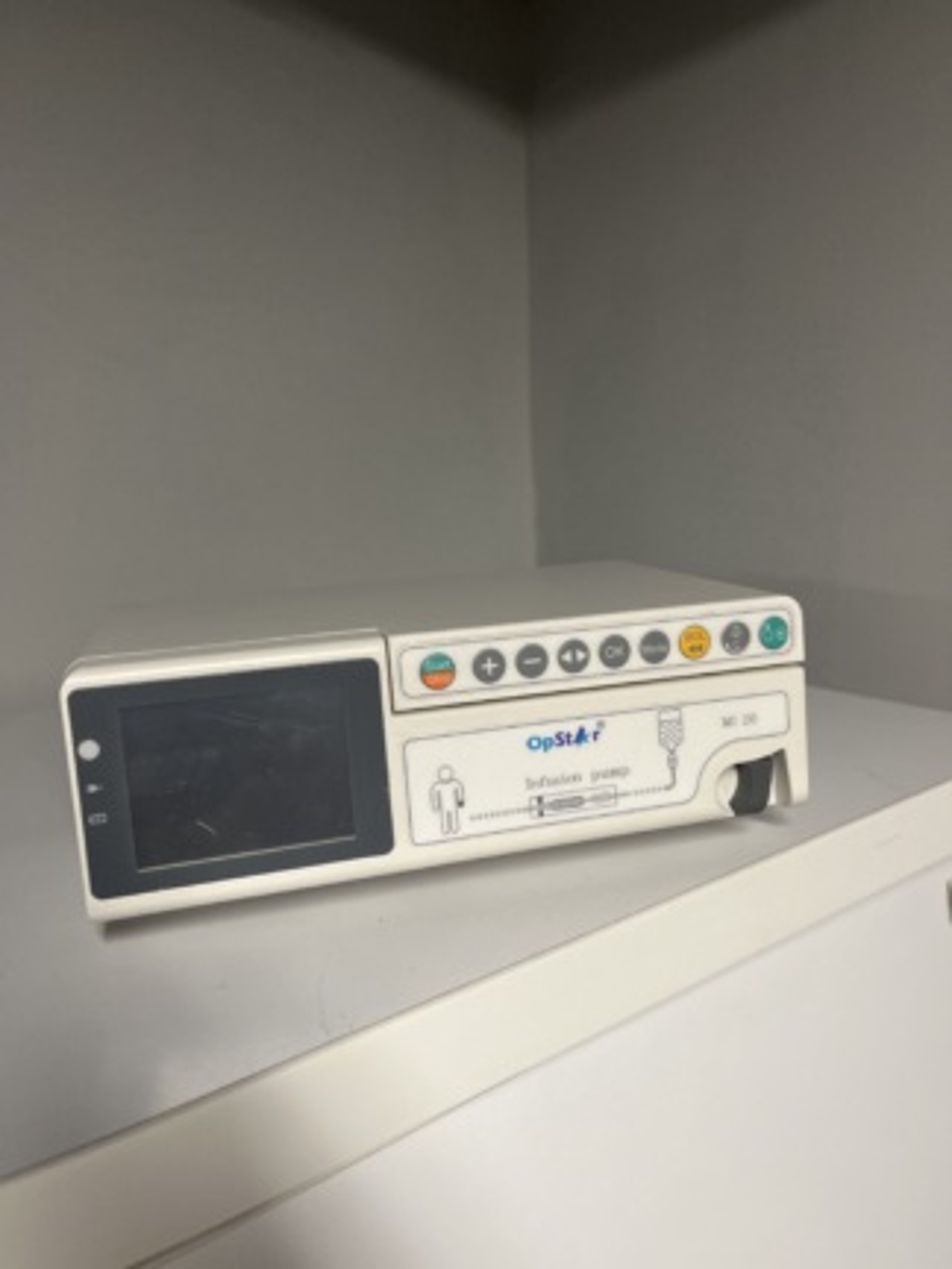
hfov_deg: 53.1
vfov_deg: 67.3
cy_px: 634
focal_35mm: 26
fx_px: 953
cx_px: 476
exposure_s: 1/50
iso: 100
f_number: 1.6
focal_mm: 5.1
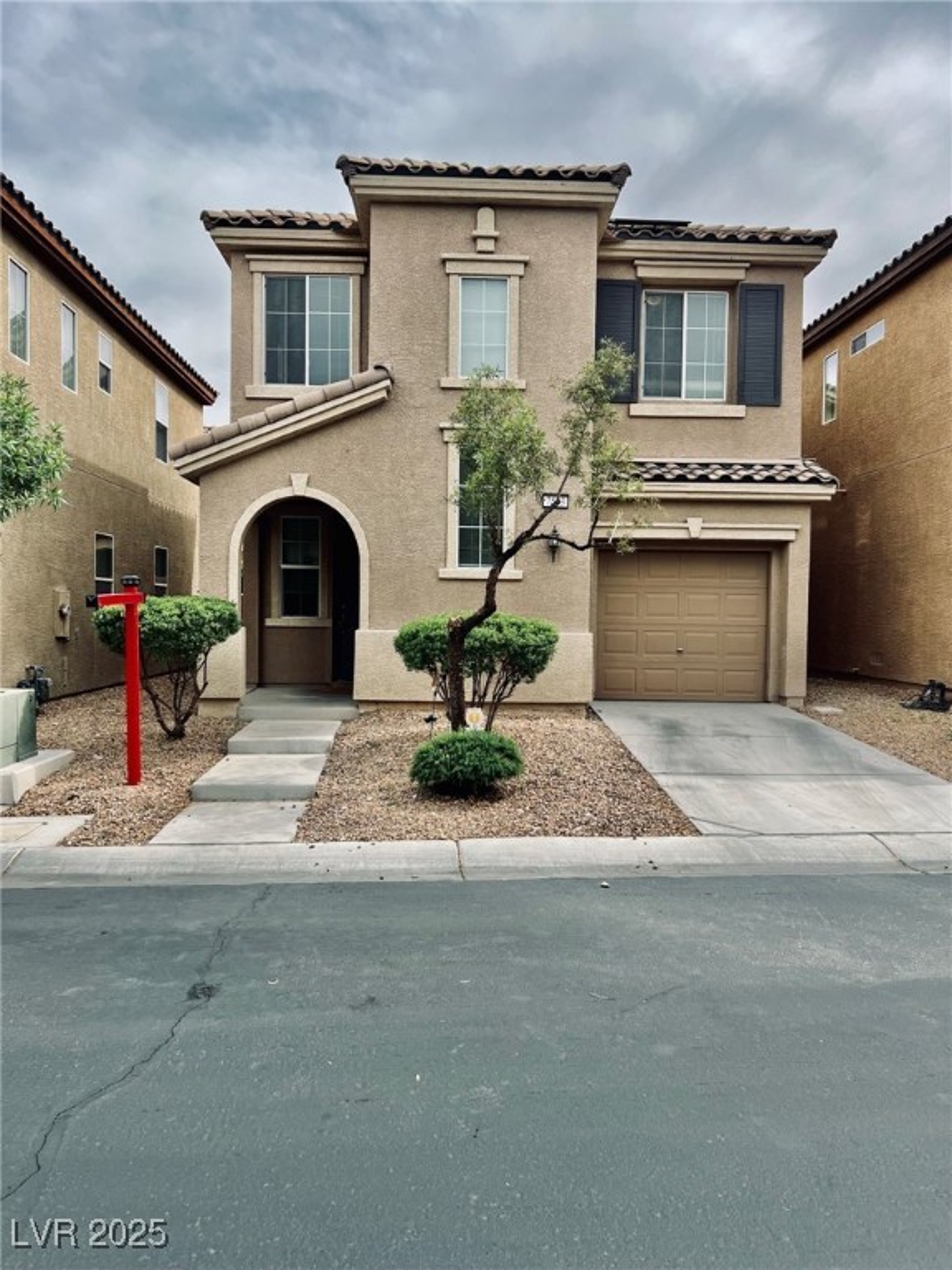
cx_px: 476
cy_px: 635
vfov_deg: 67.3
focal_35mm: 26
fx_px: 953
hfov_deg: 53.1
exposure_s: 1/2994
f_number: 1.5
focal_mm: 5.7
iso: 50
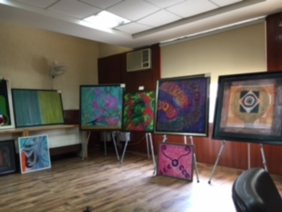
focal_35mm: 29
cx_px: 141
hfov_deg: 61.7
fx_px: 236
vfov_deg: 48.2
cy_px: 106
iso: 100
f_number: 2.2
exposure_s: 1/33
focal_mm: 4.15
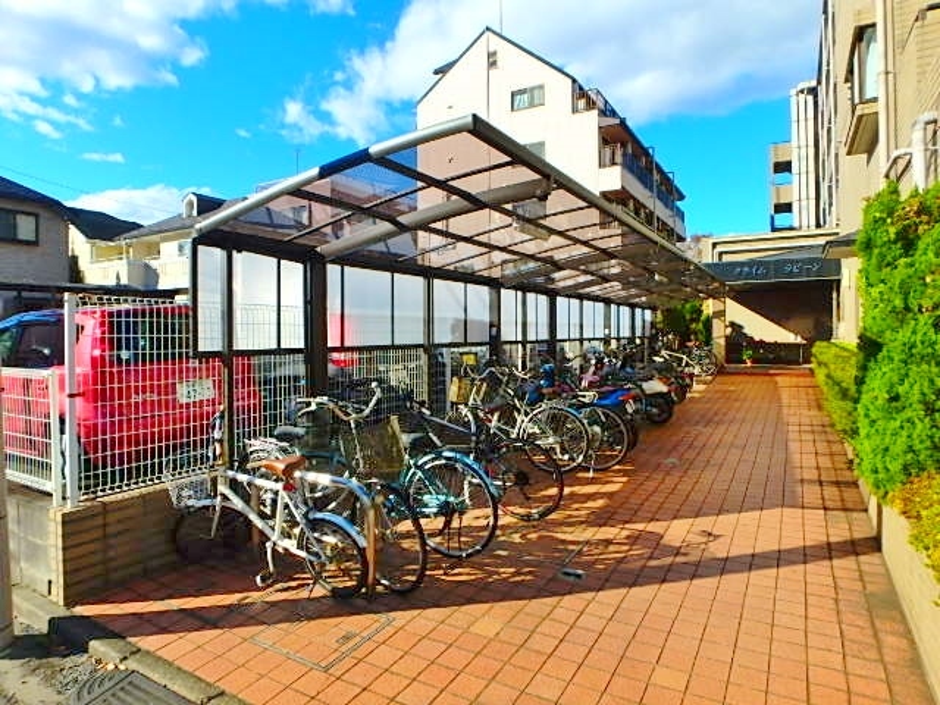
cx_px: 470
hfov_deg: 79.0
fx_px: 570
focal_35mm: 21
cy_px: 352
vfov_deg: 63.4
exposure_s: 1/400
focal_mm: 3.7
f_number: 6
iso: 125
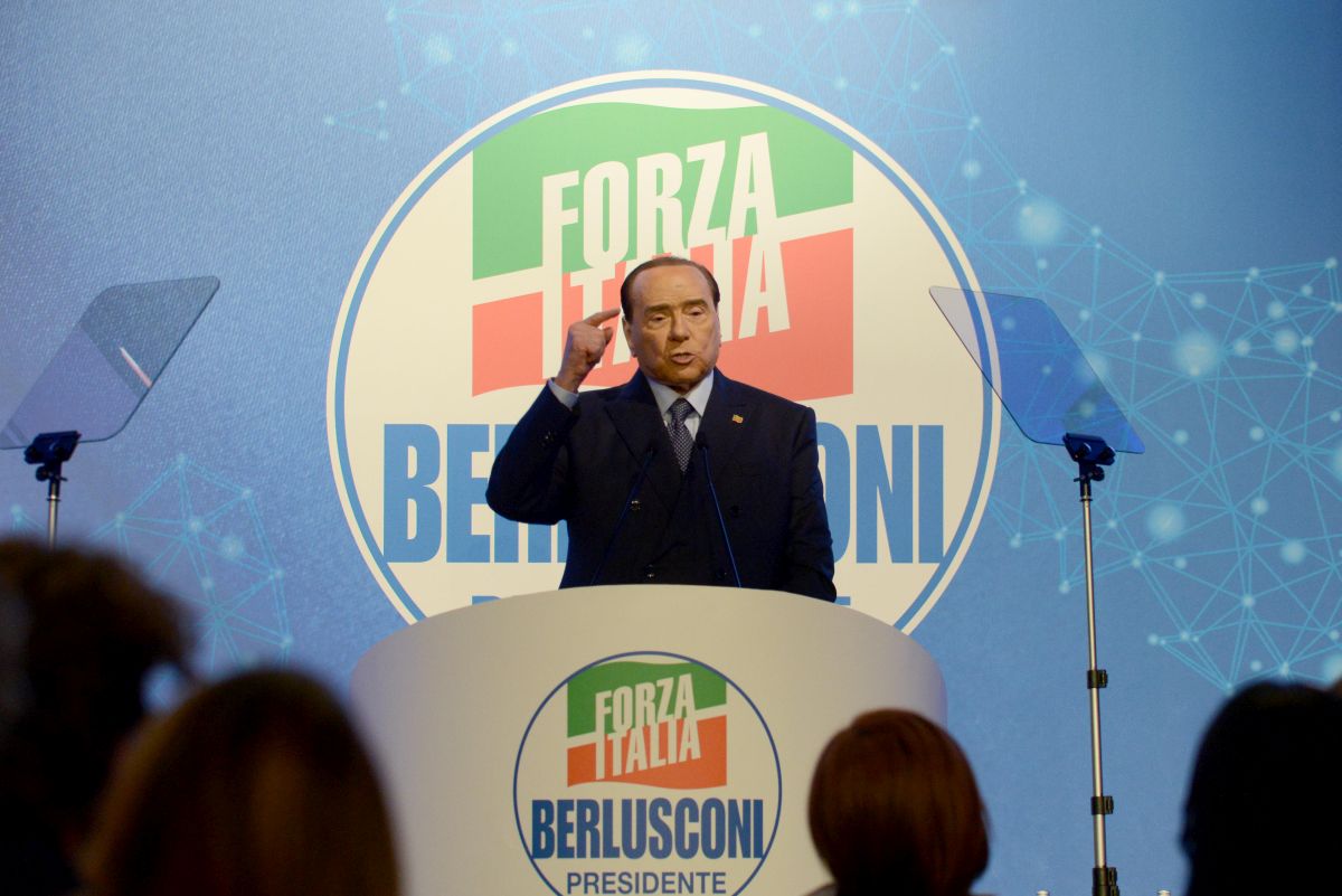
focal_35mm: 130
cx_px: 671
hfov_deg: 15.8
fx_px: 4848
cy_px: 448
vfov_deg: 10.6
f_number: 4
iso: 1600
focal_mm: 130
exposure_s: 1/200
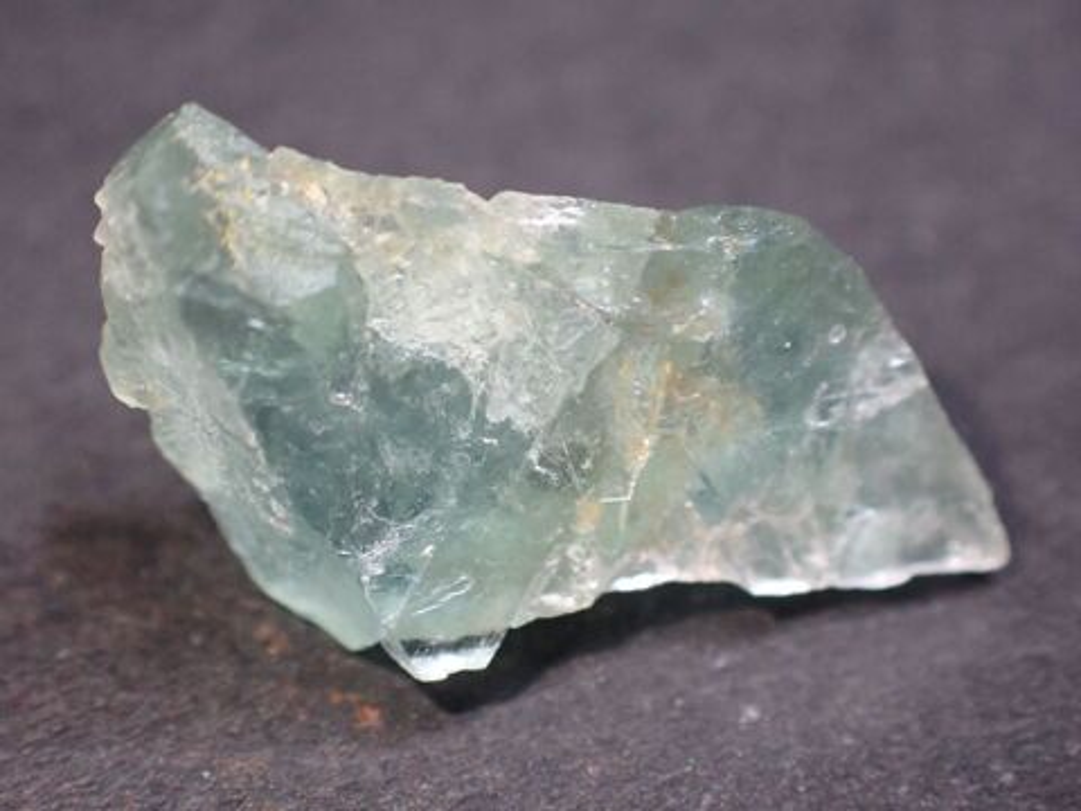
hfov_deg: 19.6
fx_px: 3123
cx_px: 540
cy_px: 406
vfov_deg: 14.8
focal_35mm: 100
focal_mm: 18
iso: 800
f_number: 4.9
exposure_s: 1/100
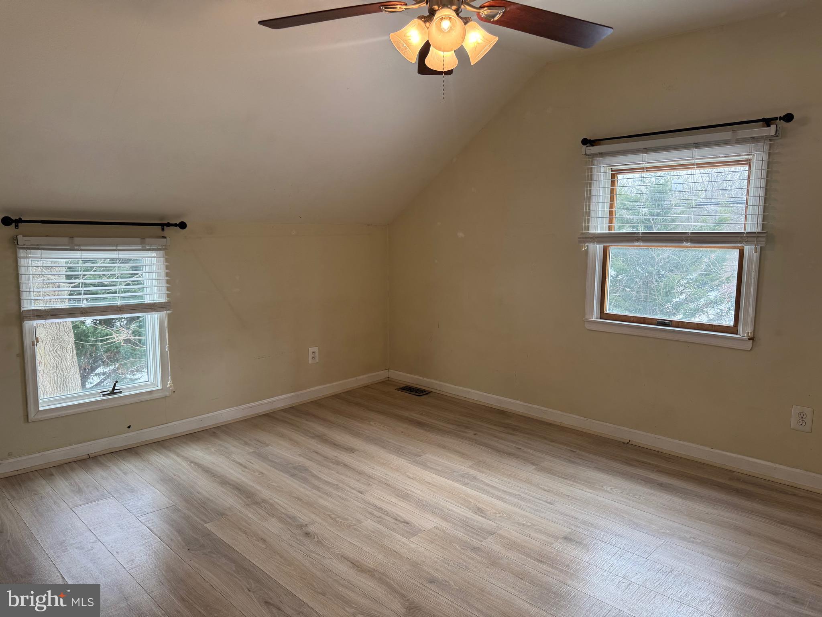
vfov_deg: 56.8
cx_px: 411
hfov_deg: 71.6
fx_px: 570
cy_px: 308
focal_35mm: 24
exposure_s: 1/120
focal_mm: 6.76
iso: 100
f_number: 1.78
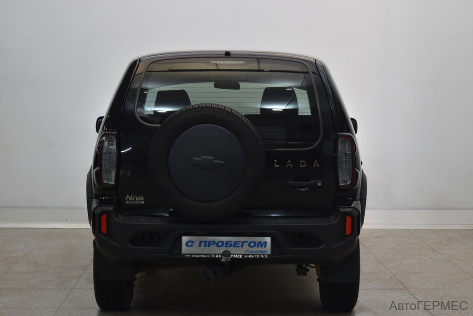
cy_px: 158
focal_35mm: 72
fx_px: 947
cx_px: 236
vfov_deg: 19.0
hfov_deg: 28.0
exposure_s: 1/60
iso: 720
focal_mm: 48
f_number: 5.3
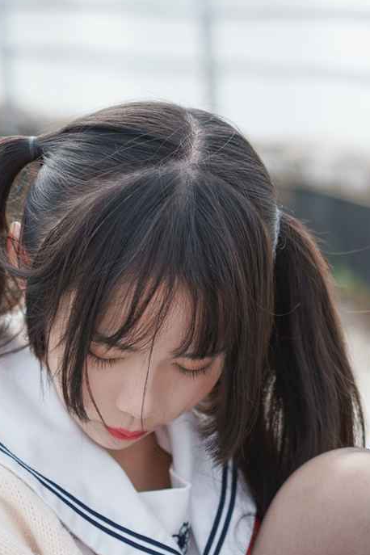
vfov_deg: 15.0
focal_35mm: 131
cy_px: 693
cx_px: 309
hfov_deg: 10.4
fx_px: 2019
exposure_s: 1/1600
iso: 64
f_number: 2.5
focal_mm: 50
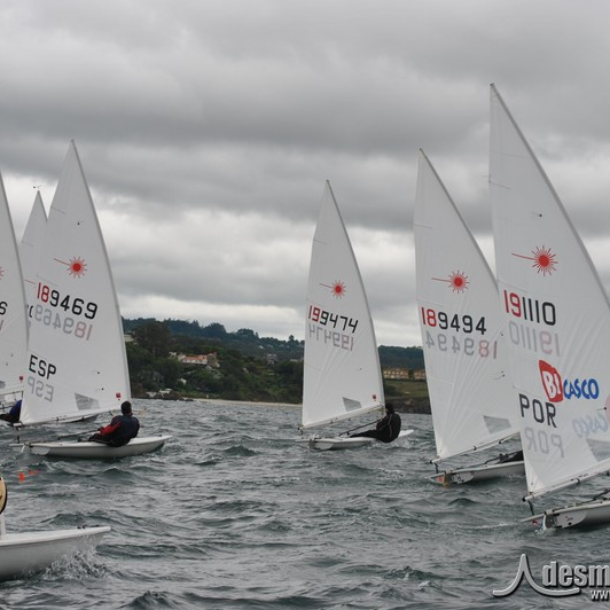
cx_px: 259
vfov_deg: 16.5
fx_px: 2106
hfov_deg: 16.5
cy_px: 305
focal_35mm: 106
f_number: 7.1
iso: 100
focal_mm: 55
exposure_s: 1/200
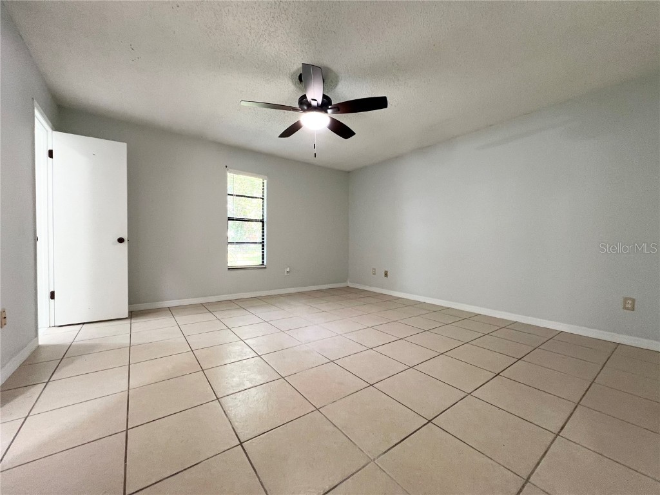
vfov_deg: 89.9
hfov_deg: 106.2
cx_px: 330
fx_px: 248
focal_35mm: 13
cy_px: 248
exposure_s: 1/60
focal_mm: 1.57
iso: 250
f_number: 1.8
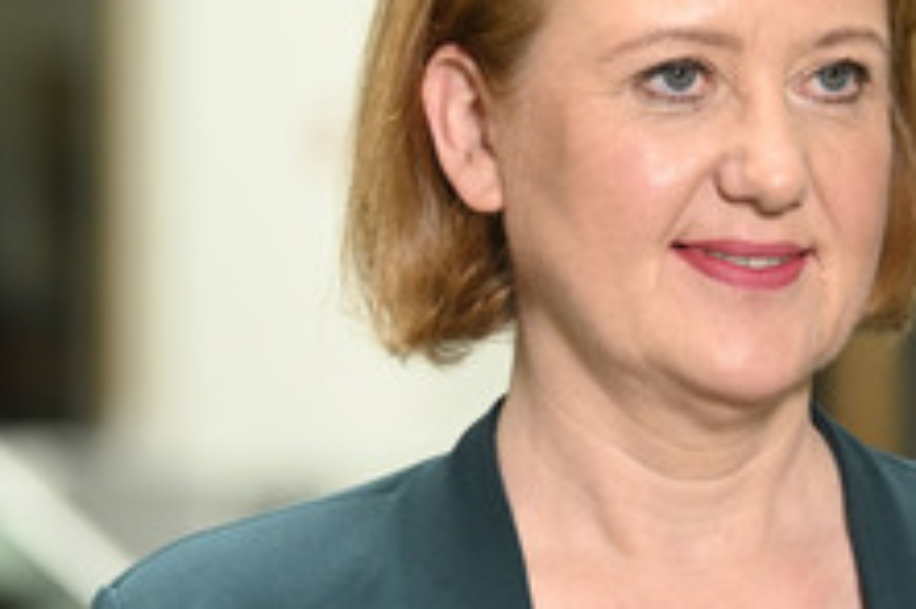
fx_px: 8060
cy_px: 278
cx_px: 649
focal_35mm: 317
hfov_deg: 6.5
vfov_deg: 4.3
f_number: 5
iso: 3200
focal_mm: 155
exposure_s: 1/500
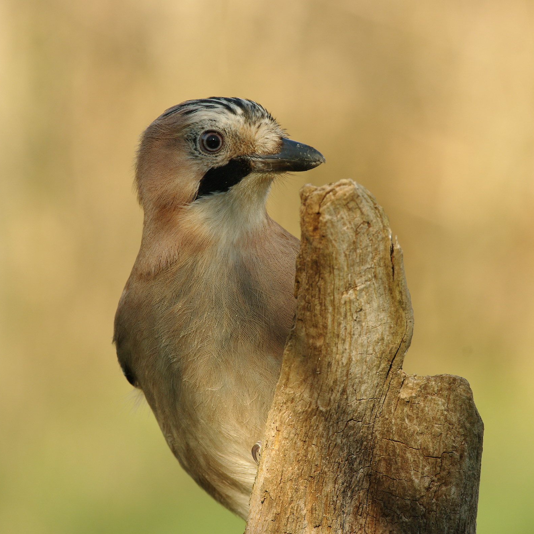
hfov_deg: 3.0
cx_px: 307
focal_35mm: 576
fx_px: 10053
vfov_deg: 3.0
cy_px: 267
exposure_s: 1/125
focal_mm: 300
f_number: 8
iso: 400
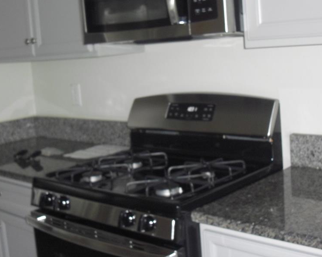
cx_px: 161
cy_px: 107
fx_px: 486
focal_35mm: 51
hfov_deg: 36.7
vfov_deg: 29.6
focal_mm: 6.2
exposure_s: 1/60
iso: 200
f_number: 2.8
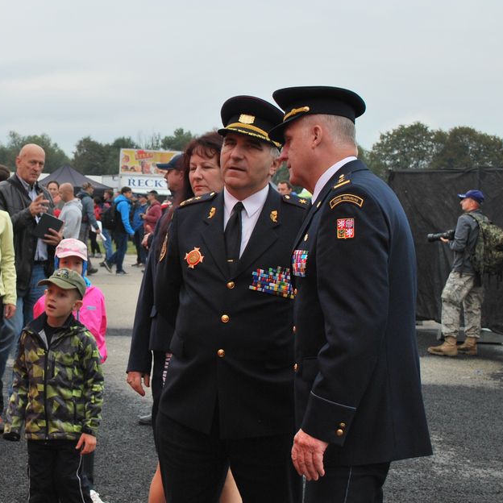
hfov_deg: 24.8
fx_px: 1118
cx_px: 70
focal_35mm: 68
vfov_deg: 25.3
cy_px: 222
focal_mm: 26
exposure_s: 1/125
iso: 180
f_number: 5.6
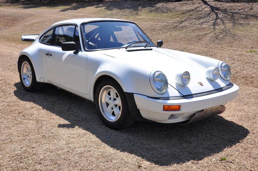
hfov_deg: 46.4
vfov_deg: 31.8
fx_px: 301
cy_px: 86
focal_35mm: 42
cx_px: 129
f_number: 10
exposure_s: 1/400
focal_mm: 28
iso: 200
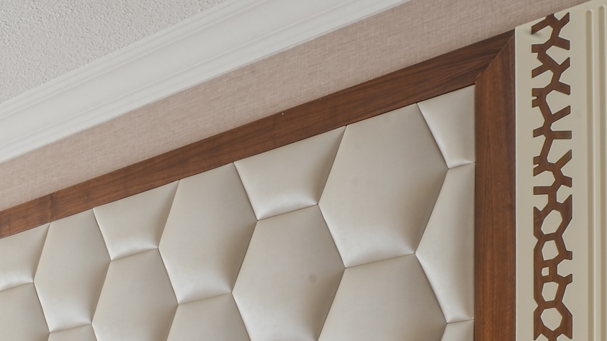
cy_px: 759
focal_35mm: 64
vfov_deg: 14.3
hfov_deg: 24.5
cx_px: -332
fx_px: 1030
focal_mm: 14
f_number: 22
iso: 200
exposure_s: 1.3
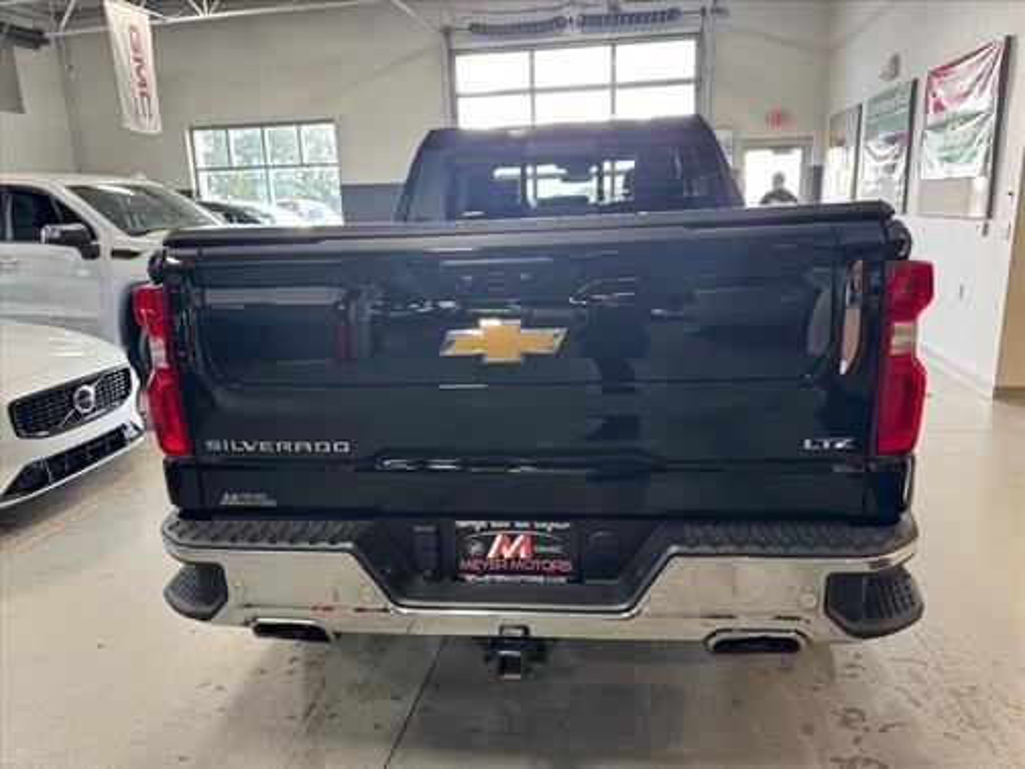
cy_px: 384
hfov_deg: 71.6
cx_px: 512
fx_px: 711
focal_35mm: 24
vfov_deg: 56.8
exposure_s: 1/60
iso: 160
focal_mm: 6.76
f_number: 1.78
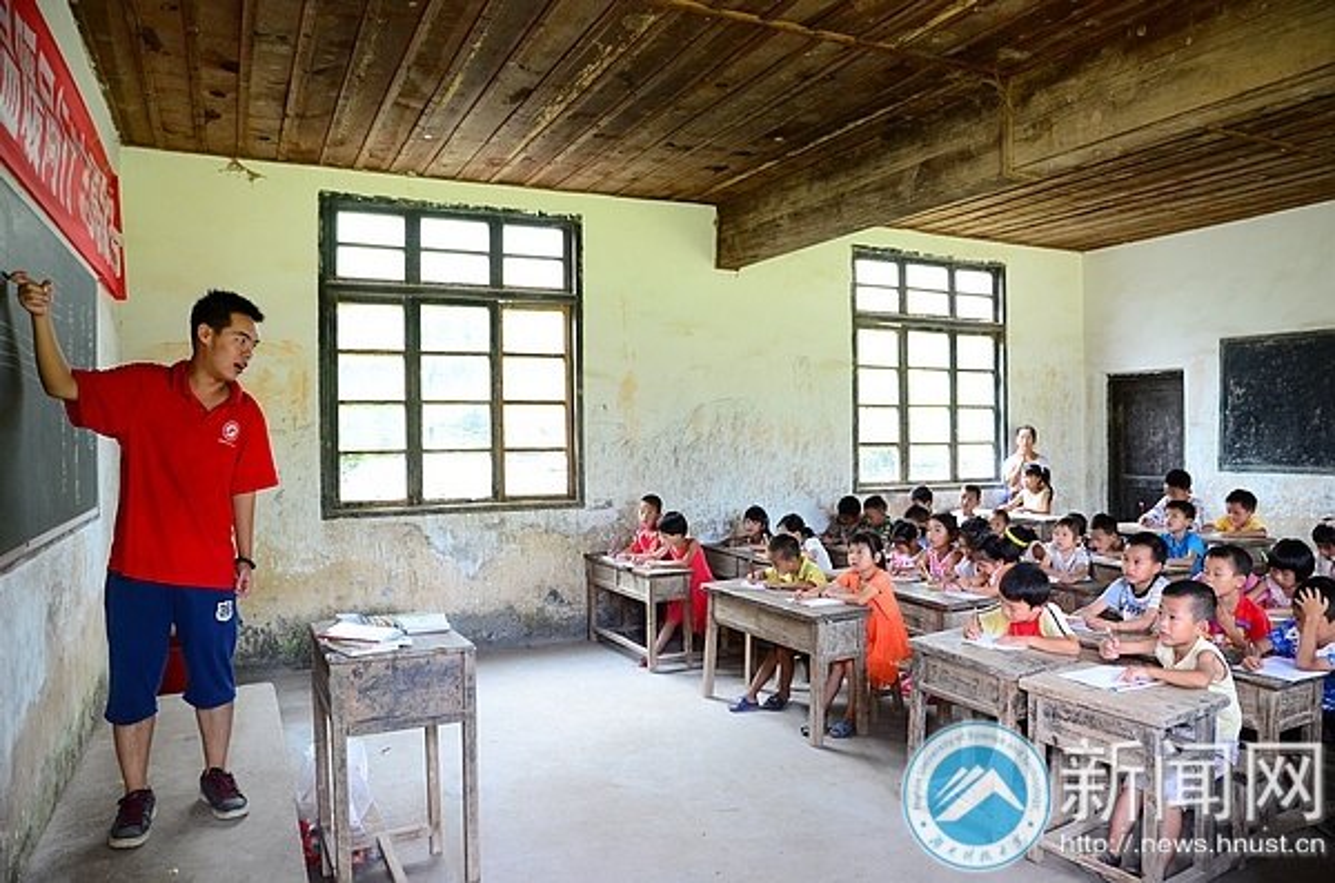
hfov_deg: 73.9
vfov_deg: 52.9
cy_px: 442
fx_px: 888
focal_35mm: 24
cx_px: 668
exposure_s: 1/60
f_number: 5
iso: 1250
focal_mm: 16
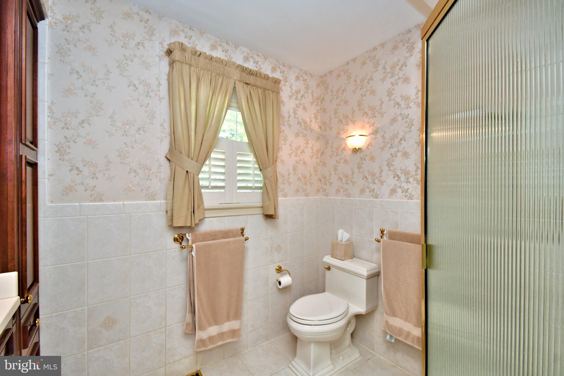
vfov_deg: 77.3
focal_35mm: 15
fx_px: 235
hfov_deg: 100.4
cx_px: 282
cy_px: 188
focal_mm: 10
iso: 1000
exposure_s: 1/250
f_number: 6.3
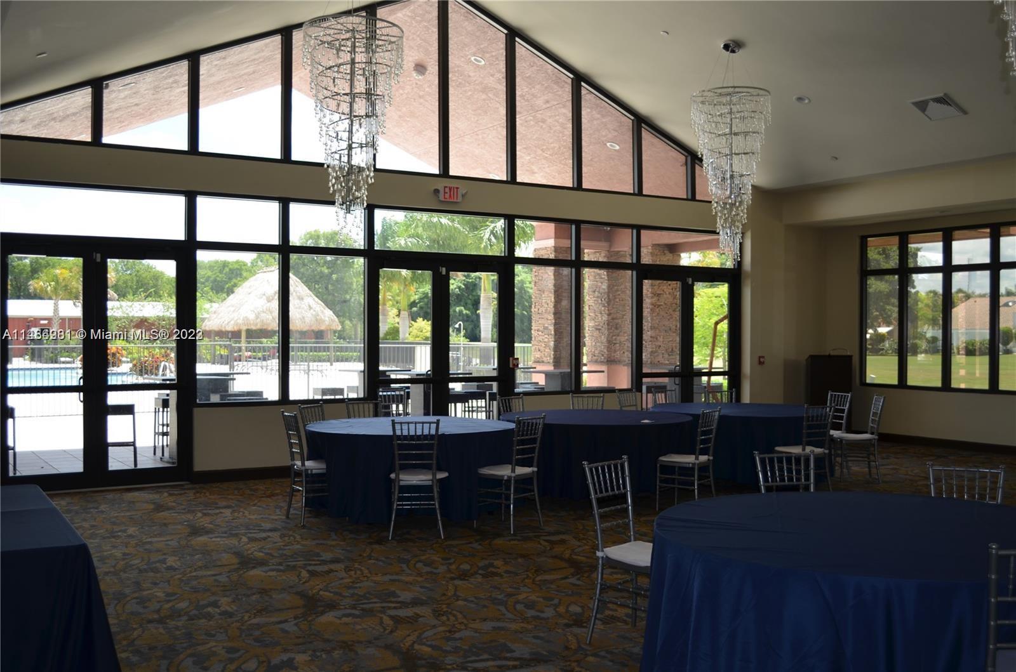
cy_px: 336
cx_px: 508
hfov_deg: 53.2
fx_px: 1014
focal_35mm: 36
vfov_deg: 36.7
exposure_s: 1/200
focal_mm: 24
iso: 110
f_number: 4
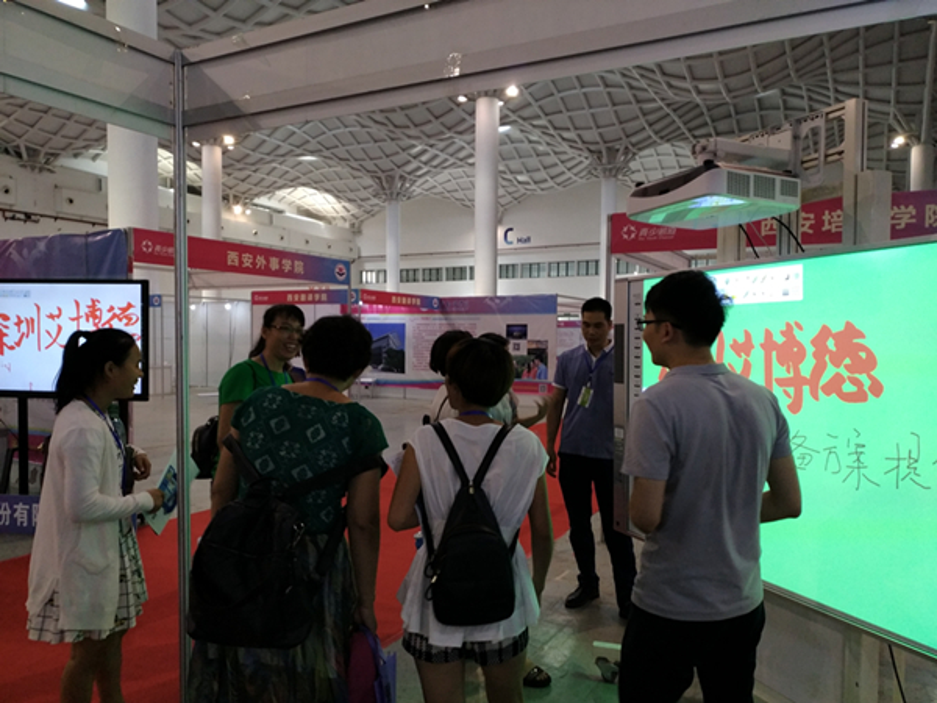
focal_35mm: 27
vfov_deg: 51.4
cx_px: 468
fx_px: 731
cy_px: 352
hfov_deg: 65.3
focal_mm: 4.73
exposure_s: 1/25
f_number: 2.2
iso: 500
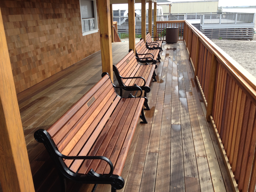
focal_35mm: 35
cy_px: 96
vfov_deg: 40.7
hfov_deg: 52.6
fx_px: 259
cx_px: 128
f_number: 2.4
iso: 64
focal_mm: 4.28
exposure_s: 1/336
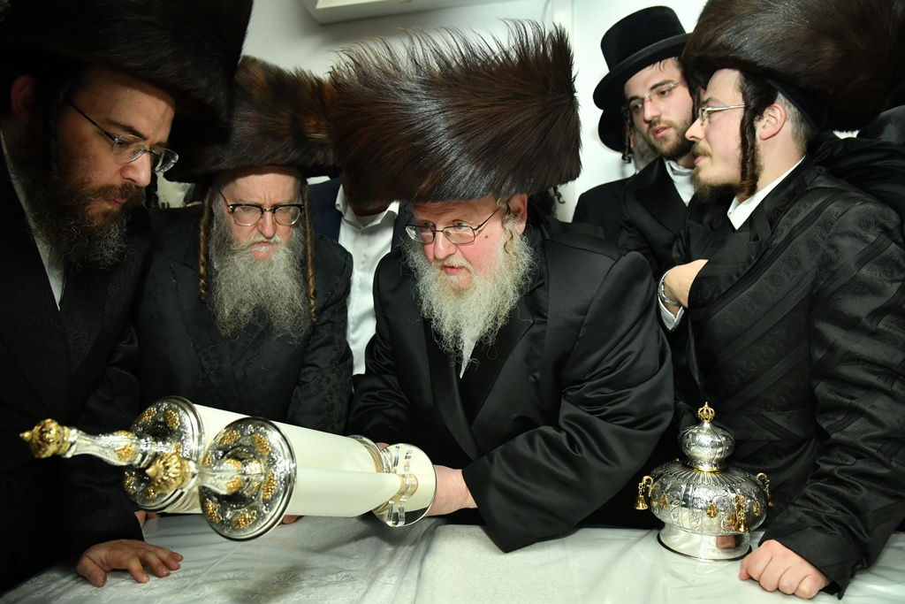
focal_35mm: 24
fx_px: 603
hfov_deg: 73.7
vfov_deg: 53.1
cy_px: 302
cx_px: 452
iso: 1250
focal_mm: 24
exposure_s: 1/250
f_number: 5.6
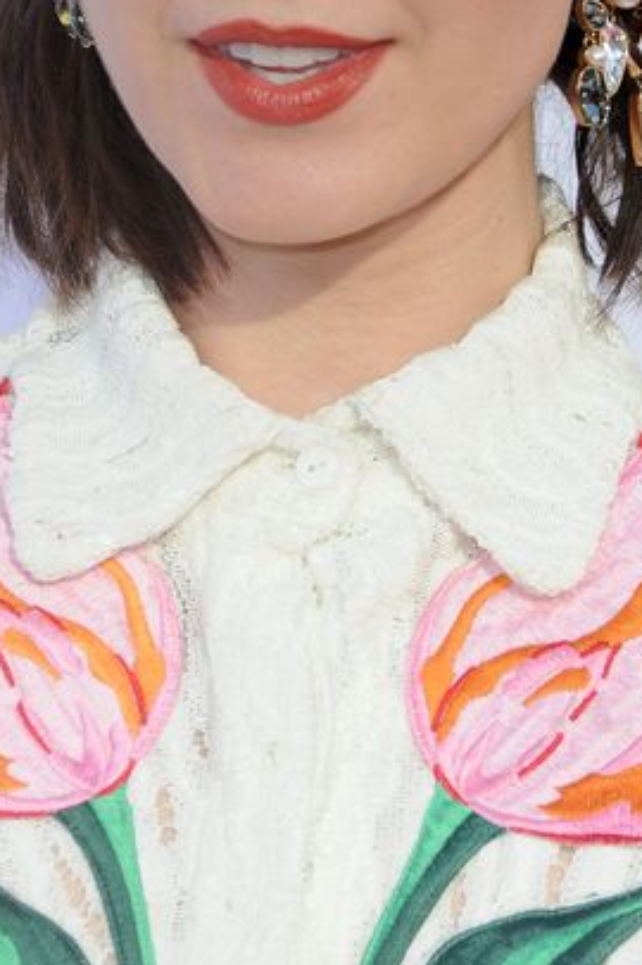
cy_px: 227
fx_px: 10021
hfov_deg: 3.7
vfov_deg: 5.5
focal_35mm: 374
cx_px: 326
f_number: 8
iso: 320
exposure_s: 1/250
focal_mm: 112
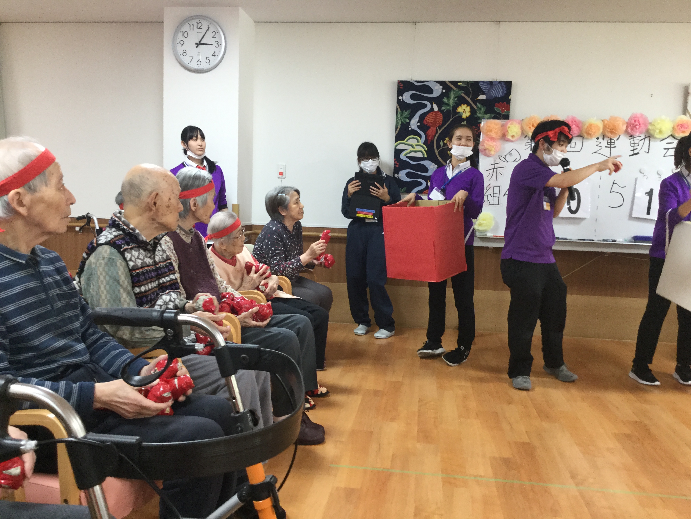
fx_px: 619
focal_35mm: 31
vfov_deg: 45.4
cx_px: 346
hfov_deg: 58.4
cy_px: 260
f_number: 2.4
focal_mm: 3.3
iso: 64
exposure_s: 1/30
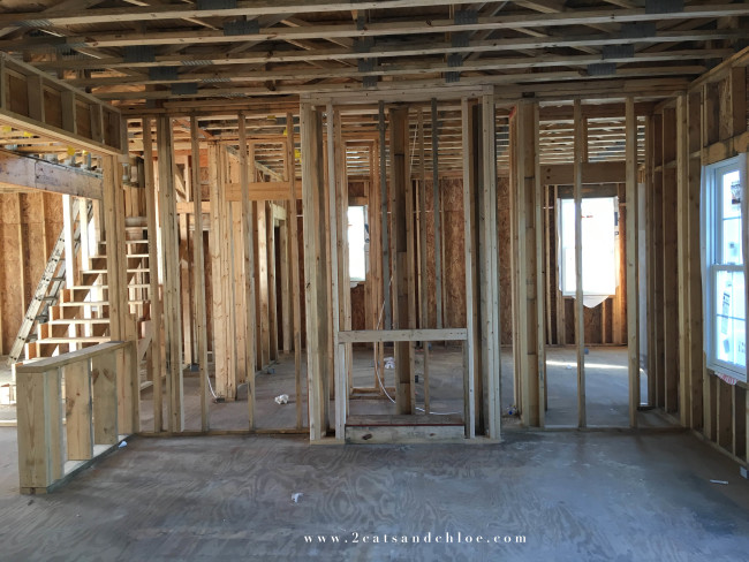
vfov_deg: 48.3
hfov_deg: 61.6
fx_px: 628
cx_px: 374
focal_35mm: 29
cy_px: 281
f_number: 2.2
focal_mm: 4.15
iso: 50
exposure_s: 1/30
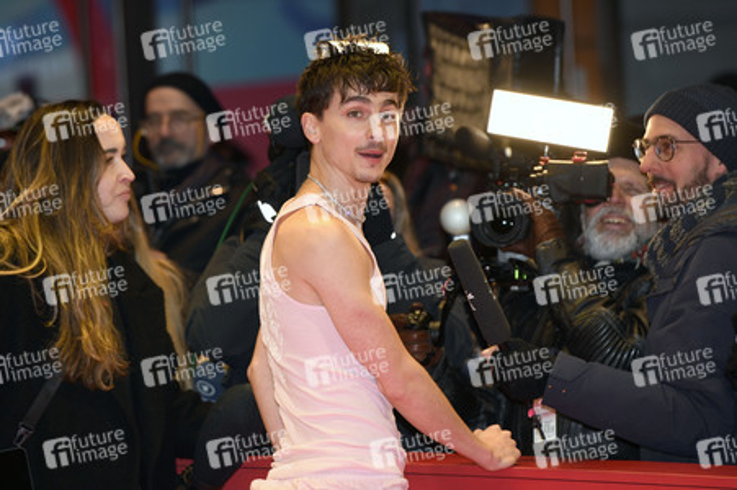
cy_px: 245
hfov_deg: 10.3
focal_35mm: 200
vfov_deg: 6.9
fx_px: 4091
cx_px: 368
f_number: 4.5
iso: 1250
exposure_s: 1/320
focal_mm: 200
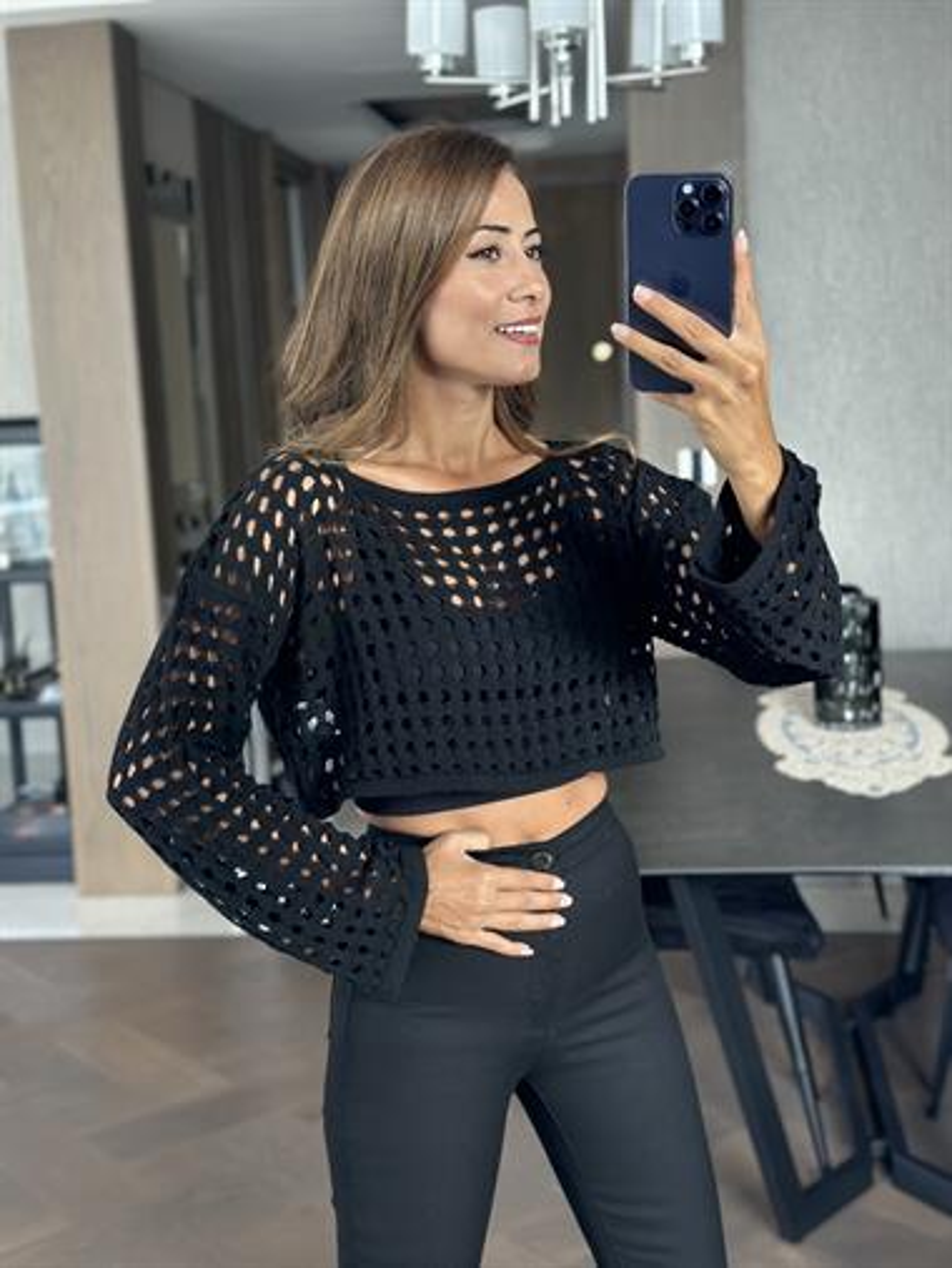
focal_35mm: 48
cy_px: 634
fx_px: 1759
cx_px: 476
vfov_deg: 39.6
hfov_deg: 30.3
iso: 125
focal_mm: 6.86
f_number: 1.78
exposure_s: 1/113
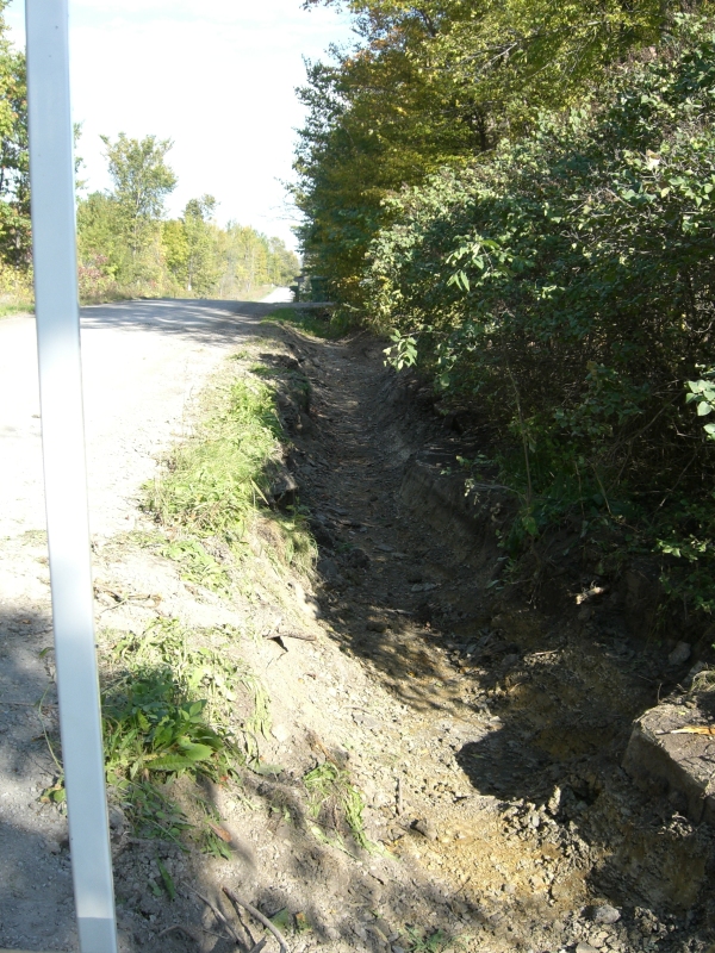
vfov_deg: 49.0
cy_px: 476
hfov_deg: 37.7
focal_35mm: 38
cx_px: 358
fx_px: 1047
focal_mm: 7.9
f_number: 4
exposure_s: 1/250
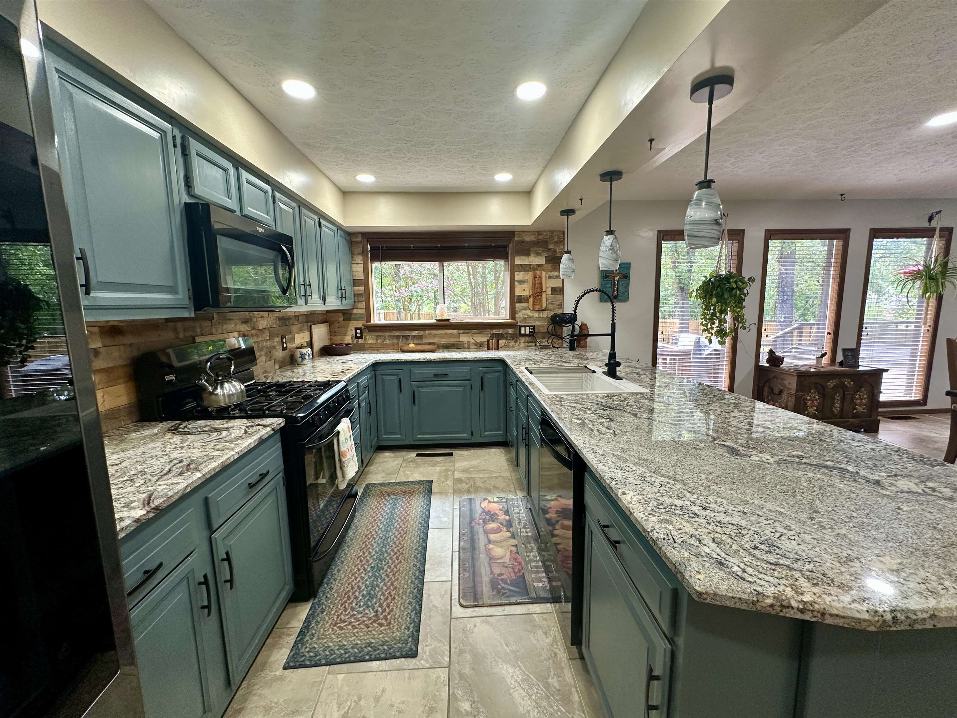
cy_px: 359
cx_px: 478
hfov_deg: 102.1
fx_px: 387
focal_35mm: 14
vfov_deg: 85.7
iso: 200
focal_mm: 2.22
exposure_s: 1/60
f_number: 2.2
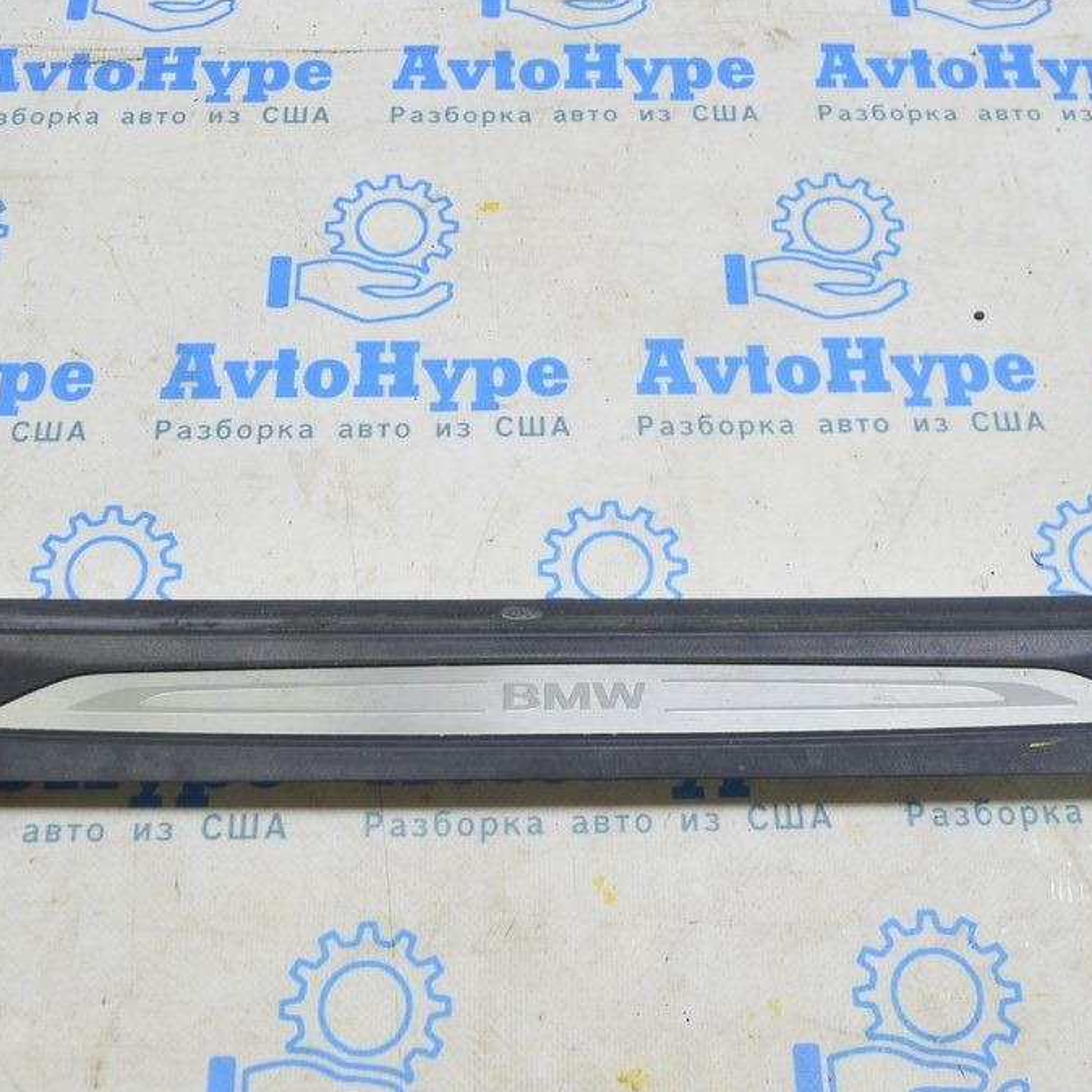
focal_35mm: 41
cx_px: 540
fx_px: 1451
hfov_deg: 41.3
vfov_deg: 41.3
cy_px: 544
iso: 400
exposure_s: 1/20
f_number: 5.6
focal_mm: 21
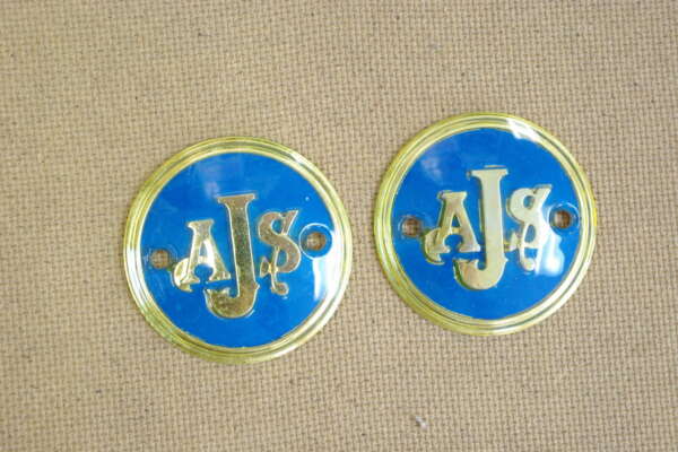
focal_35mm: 72
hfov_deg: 28.1
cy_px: 226
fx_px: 1356
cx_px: 339
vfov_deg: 18.9
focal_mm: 47.5
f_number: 5.6
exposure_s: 1/10
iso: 800
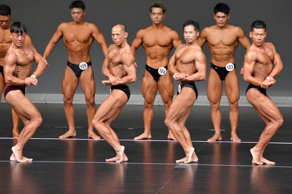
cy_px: 97
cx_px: 146
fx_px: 2554
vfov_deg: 4.4
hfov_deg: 6.5
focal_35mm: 315
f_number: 5.6
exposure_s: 1/400
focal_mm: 210
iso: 5000
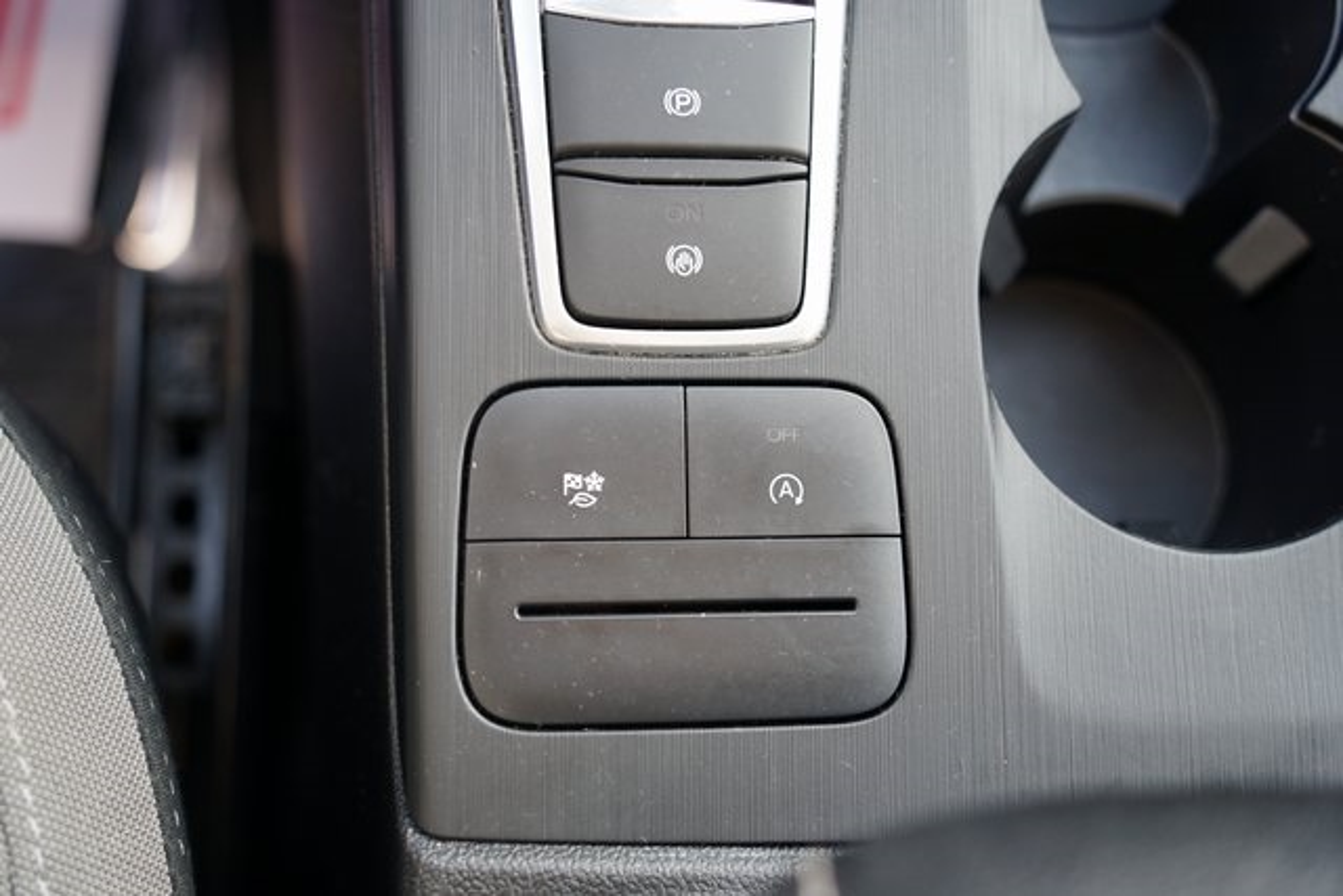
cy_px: 448
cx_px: 672
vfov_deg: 29.9
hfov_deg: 43.6
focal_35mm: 45
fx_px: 1679
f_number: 4
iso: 320
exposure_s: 1/60
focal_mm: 45
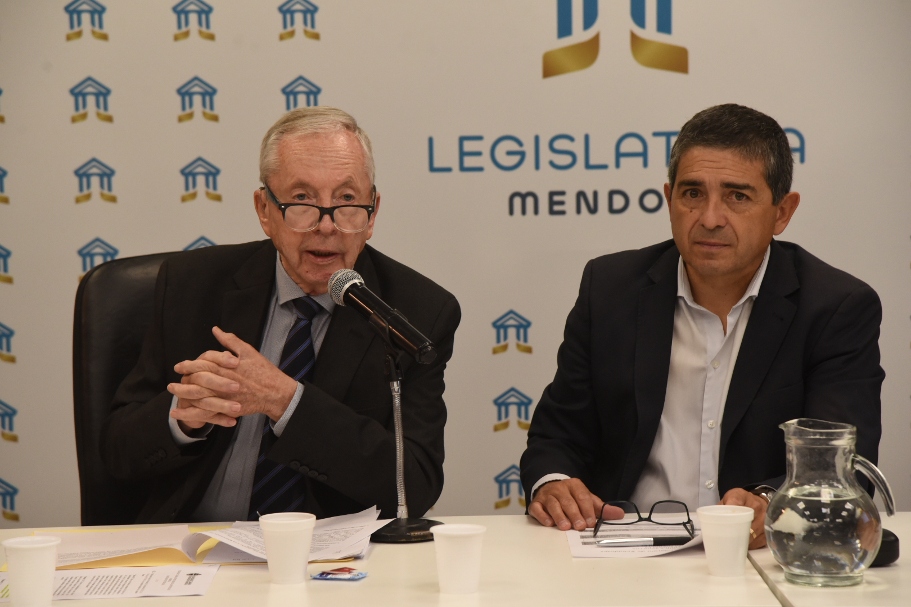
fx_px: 3036
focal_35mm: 120
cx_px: 456
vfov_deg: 11.4
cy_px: 304
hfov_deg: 17.1
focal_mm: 120
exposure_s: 1/125
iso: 2000
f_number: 5.6
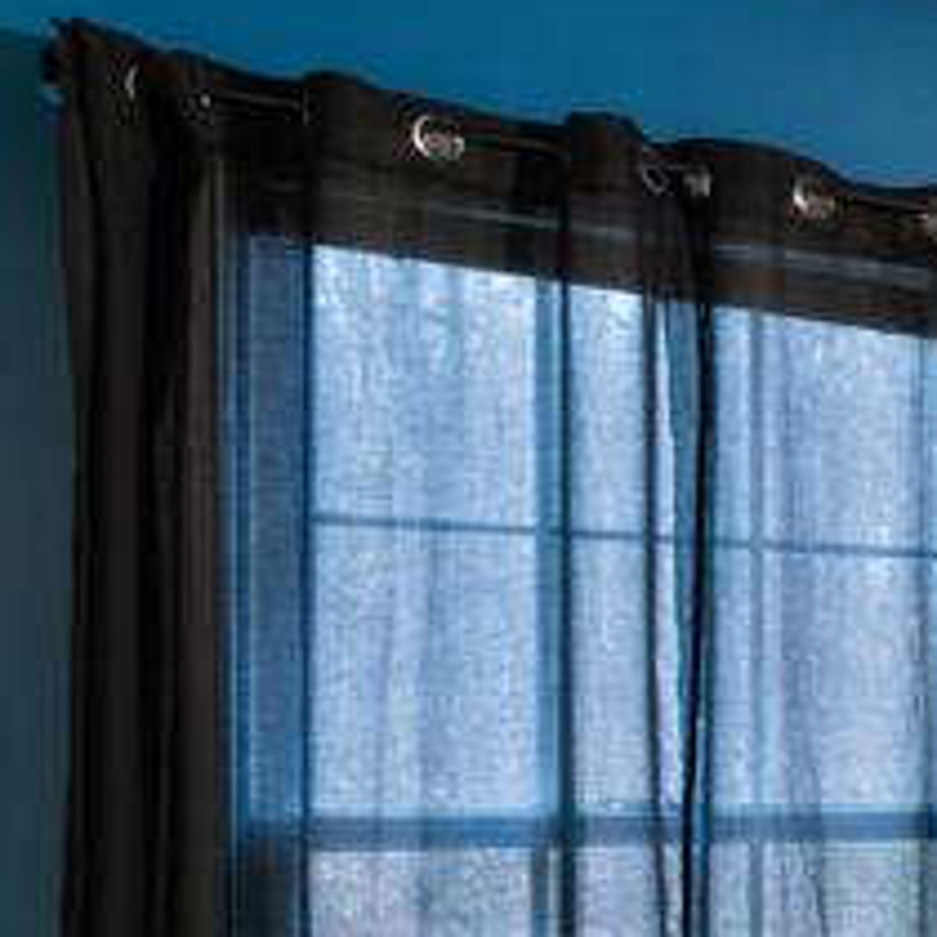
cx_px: 2213
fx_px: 1776
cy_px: 756
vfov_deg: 28.9
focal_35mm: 58
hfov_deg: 15.6
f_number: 8
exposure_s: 1.6
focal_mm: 14
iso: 640
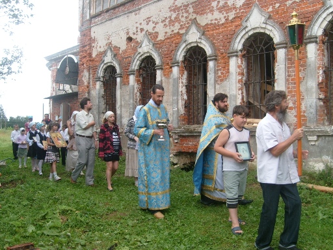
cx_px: 166
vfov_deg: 40.7
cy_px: 125
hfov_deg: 52.6
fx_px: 337
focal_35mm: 35
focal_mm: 5.8
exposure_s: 1/250
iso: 80
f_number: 2.8
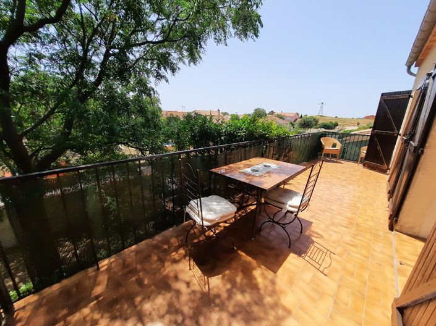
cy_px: 163
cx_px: 218
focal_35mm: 13
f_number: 2.2
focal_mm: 1.74
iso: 40
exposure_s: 1/1511
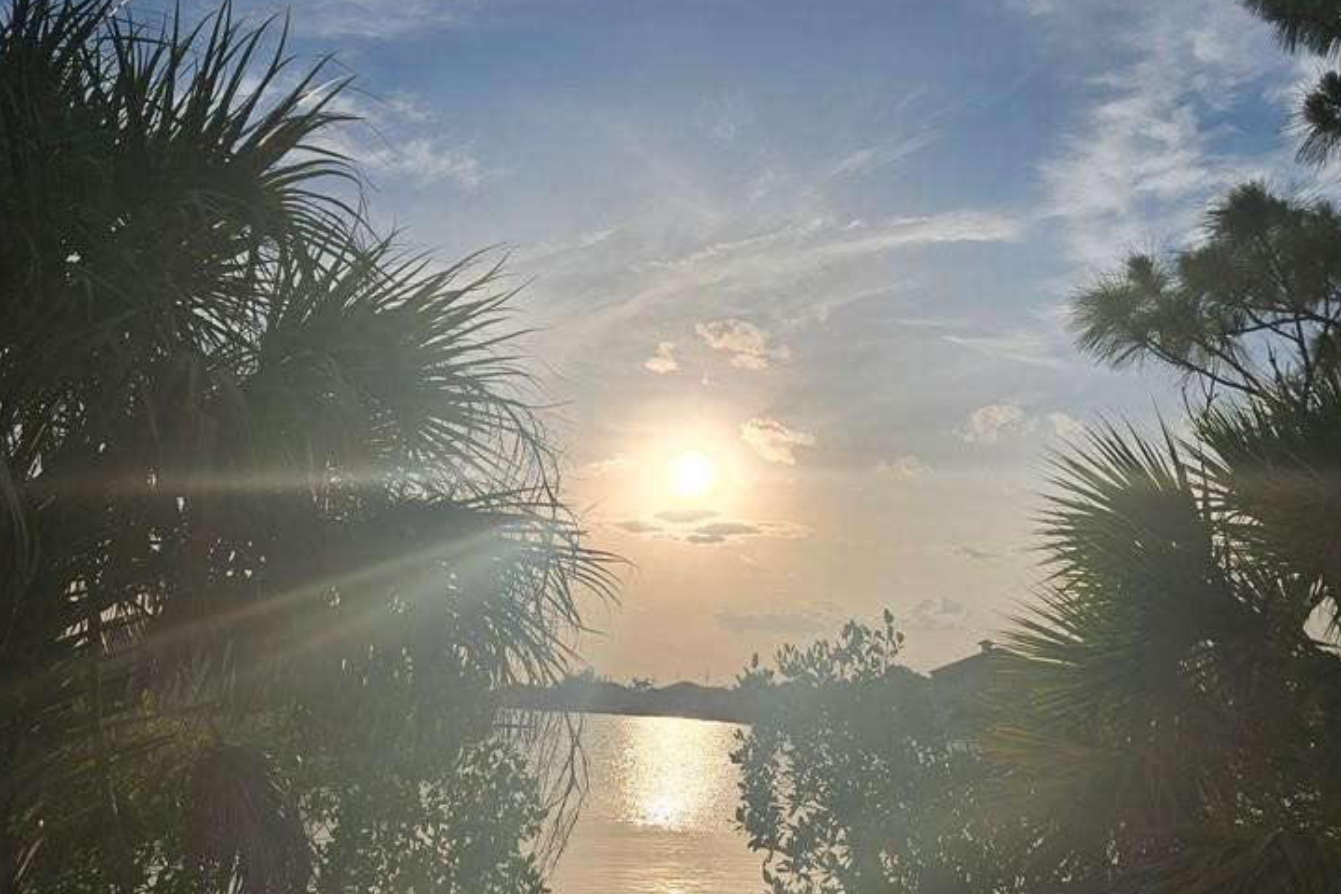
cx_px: 728
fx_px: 1266
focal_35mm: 34
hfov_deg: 55.7
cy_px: 361
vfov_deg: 38.7
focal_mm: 5.4
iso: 25
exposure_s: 1/10029
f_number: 1.8
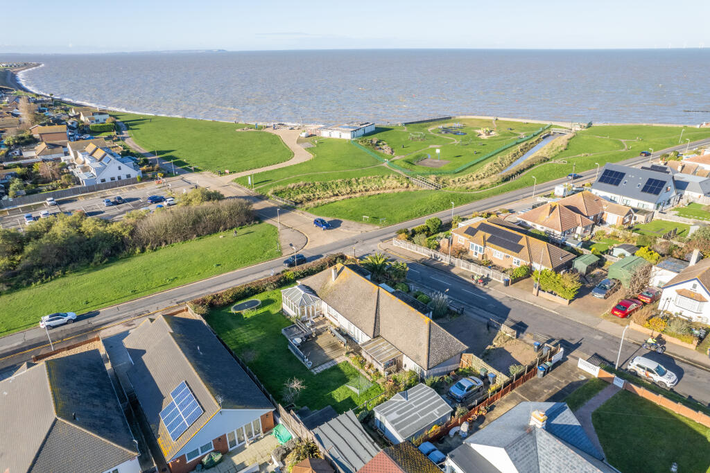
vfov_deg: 57.2
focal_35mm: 22
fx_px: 434
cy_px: 236
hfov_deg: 78.6
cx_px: 355
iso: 100
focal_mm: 8.38
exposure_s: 1/1000
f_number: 2.8
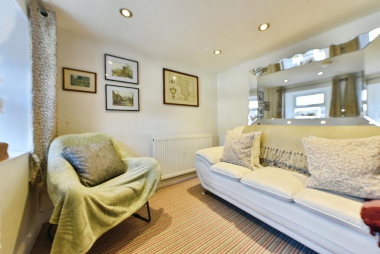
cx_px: 190
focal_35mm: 14
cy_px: 127
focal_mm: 14
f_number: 10
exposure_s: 1/50
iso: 2200
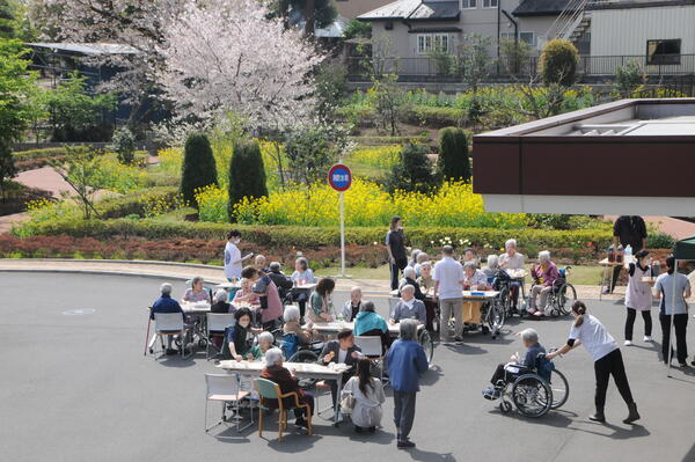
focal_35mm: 78
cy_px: 231
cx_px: 348
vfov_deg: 17.5
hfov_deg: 26.0
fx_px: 1505
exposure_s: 1/800
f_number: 11
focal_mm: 52
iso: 800
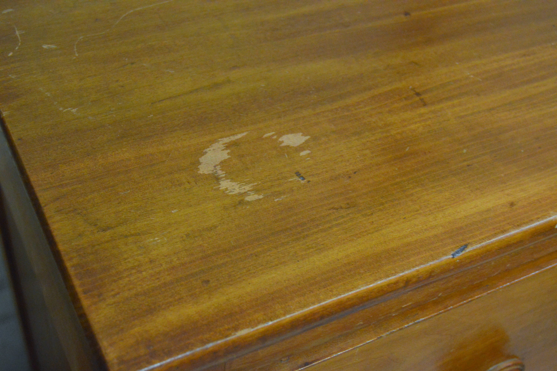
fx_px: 812
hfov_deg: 37.9
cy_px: 186
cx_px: 278
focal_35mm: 52
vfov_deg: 25.7
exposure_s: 1/40
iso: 3200
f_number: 5.6
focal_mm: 35
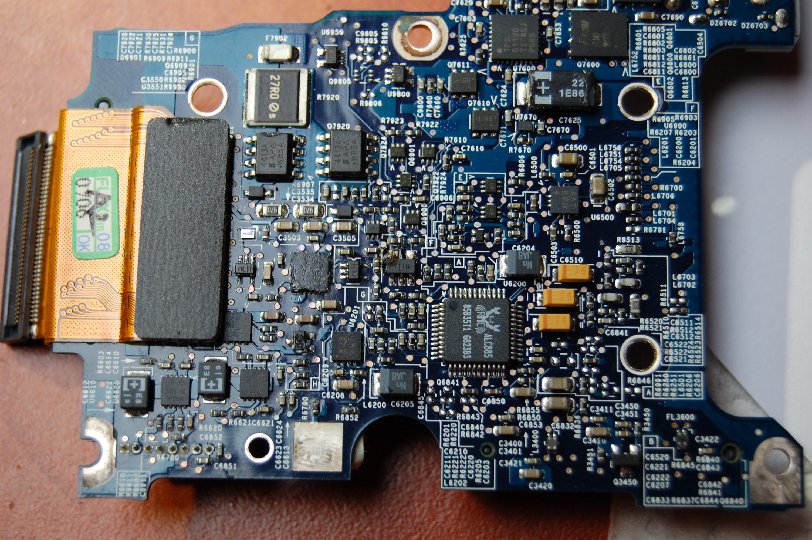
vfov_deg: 16.5
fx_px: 1859
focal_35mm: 82
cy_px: 270
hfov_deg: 24.6
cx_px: 406
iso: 400
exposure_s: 1/60
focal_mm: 55
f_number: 5.6
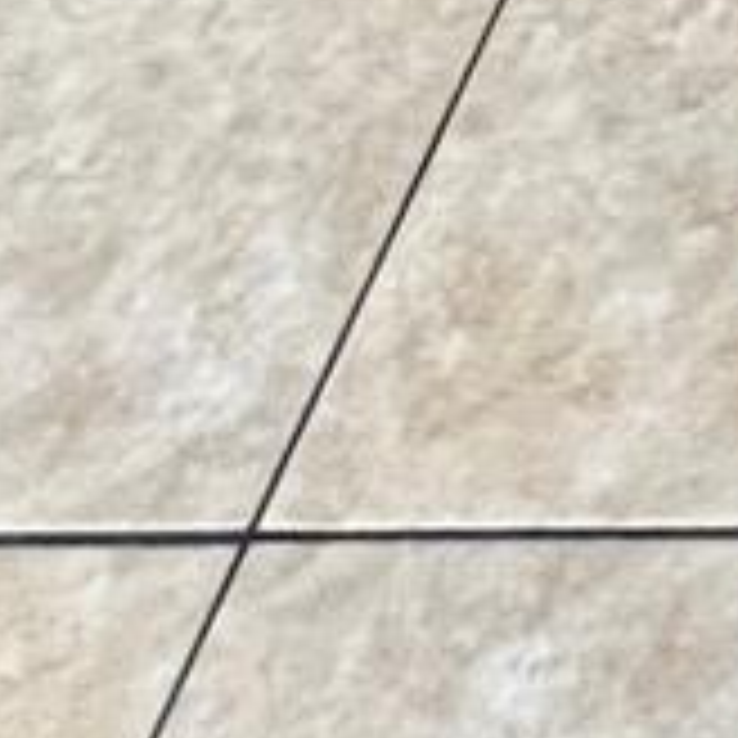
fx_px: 2026
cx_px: 1678
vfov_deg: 9.6
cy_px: -1836
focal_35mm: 84
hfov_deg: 14.7
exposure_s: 1/120
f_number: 1.8
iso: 200
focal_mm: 1.57
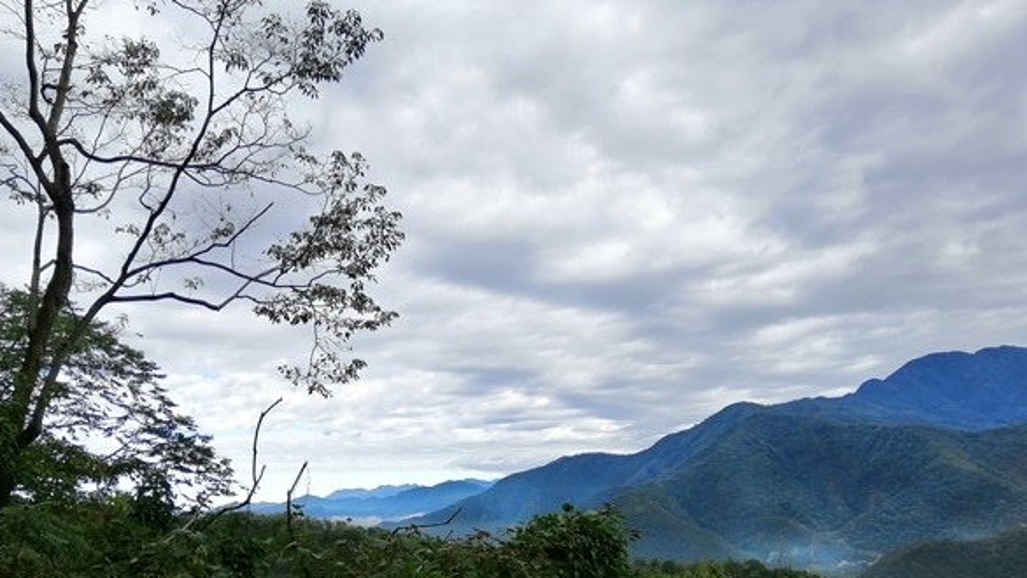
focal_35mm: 29
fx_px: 790
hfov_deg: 66.0
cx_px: 503
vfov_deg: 39.7
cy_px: 387
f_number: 2.2
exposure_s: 1/490
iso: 50
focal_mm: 3.81
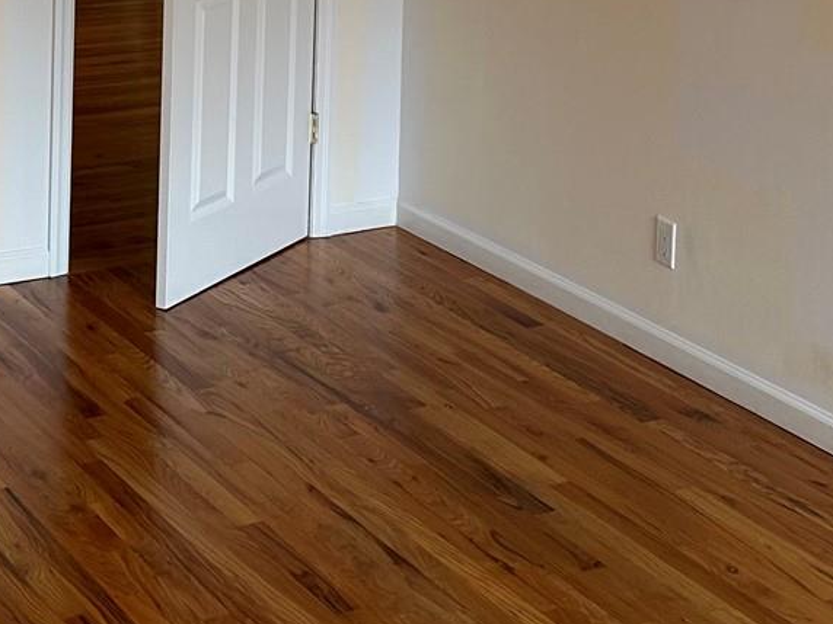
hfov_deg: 22.8
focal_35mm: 86
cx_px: 377
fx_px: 2070
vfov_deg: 16.2
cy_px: -205
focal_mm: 6.86
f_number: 1.78
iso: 125
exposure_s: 1/121
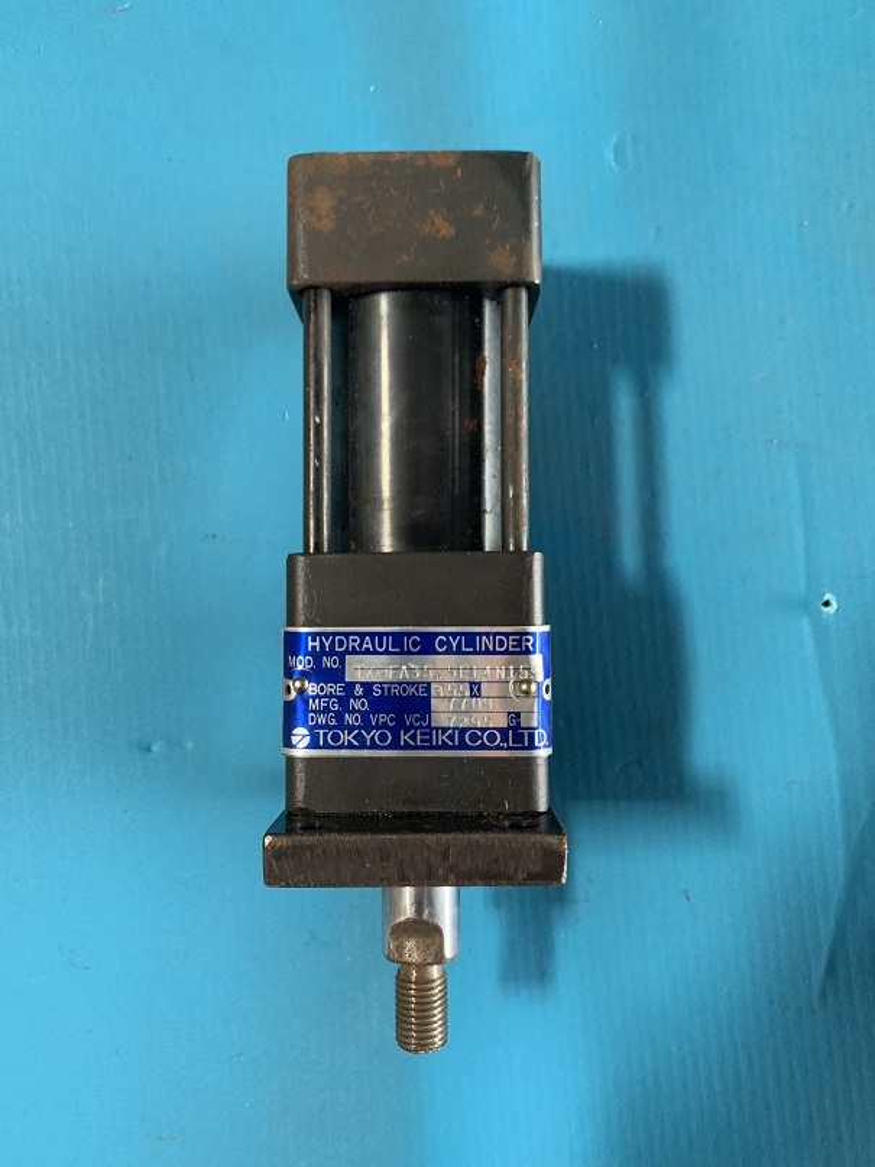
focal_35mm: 26
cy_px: 584
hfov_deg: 53.1
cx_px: 438
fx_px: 877
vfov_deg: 67.3
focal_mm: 4.25
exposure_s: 1/57
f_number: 1.8
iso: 400
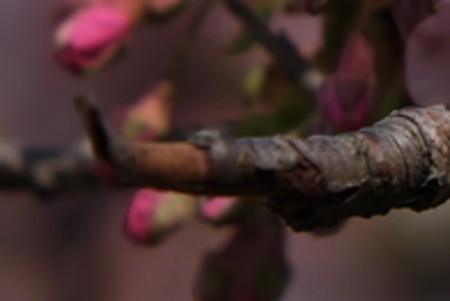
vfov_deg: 3.2
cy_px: -153
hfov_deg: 4.7
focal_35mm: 434
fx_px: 5429
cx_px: 574
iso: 200
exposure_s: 1/1400
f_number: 4
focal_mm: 55
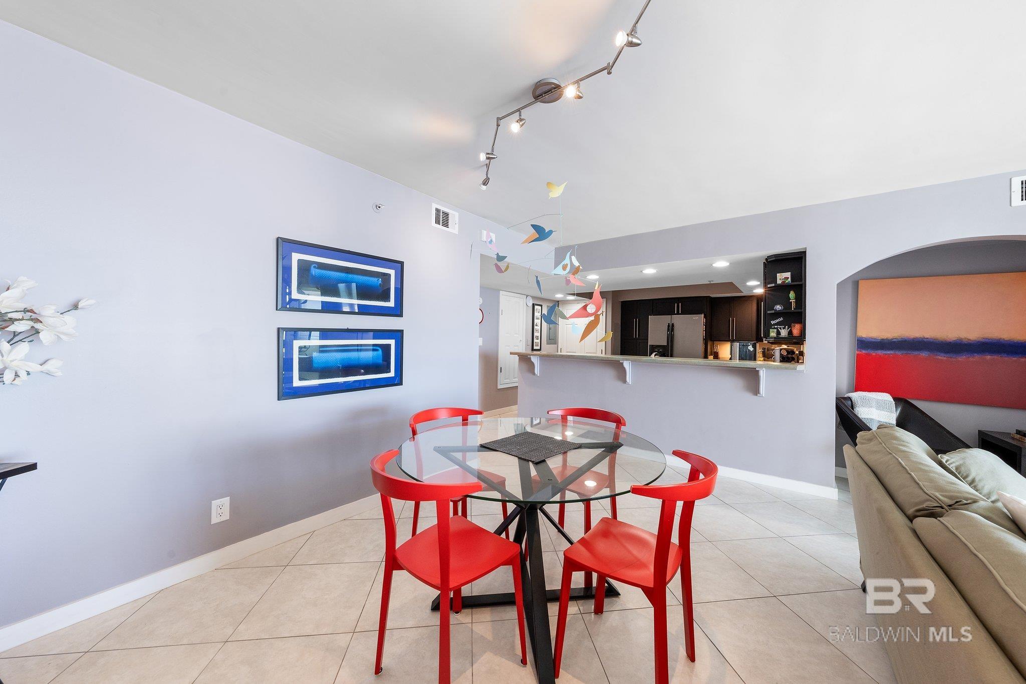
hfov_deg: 108.3
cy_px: 342
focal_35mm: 13
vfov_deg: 85.4
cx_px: 513
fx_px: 370
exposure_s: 1/3
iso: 500
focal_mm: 13
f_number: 10
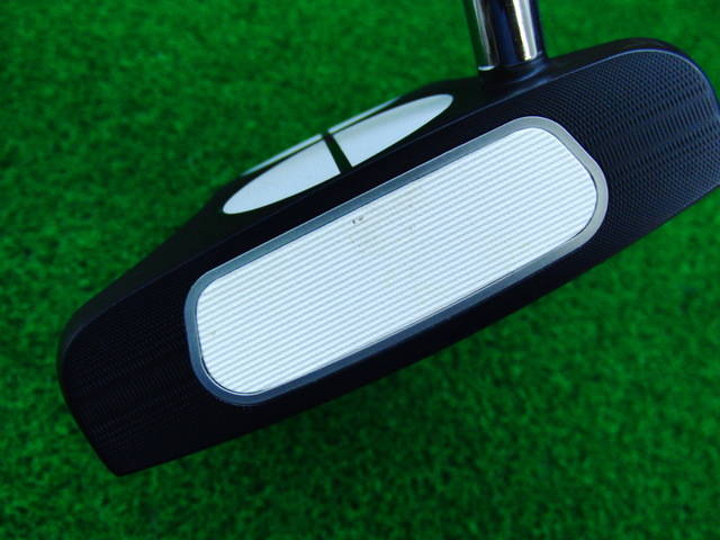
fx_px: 770
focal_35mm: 37
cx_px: 360
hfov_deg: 50.1
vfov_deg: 38.7
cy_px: 270
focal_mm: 6.42
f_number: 3.6
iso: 400
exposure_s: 1/60
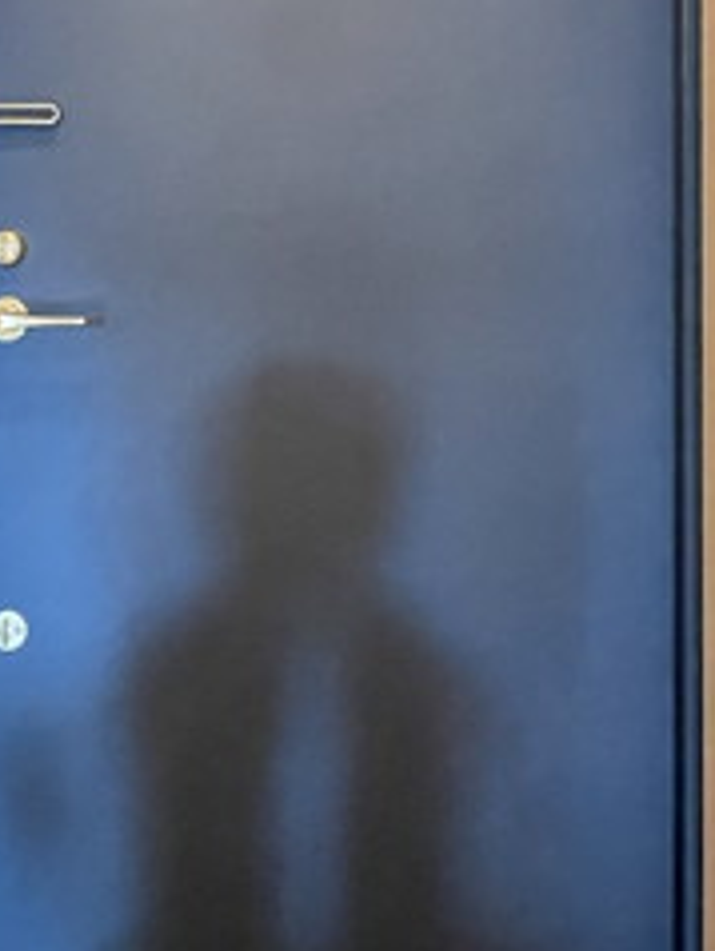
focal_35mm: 47
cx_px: 332
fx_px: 1292
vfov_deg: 39.4
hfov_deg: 30.9
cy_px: 248
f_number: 2.4
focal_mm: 1.55
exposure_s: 1/33
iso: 1000
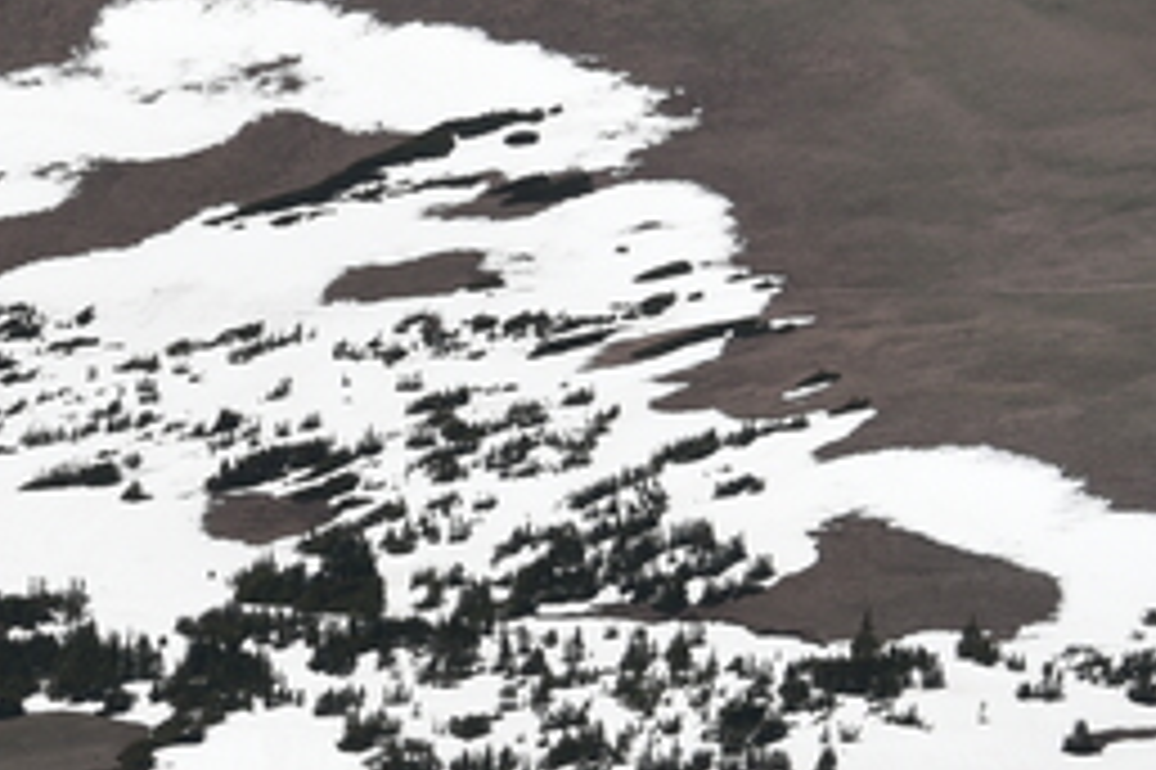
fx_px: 19992
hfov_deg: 3.3
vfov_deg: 2.2
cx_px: 202
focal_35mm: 623
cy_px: 180
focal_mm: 125
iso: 100
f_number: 10
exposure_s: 1/400
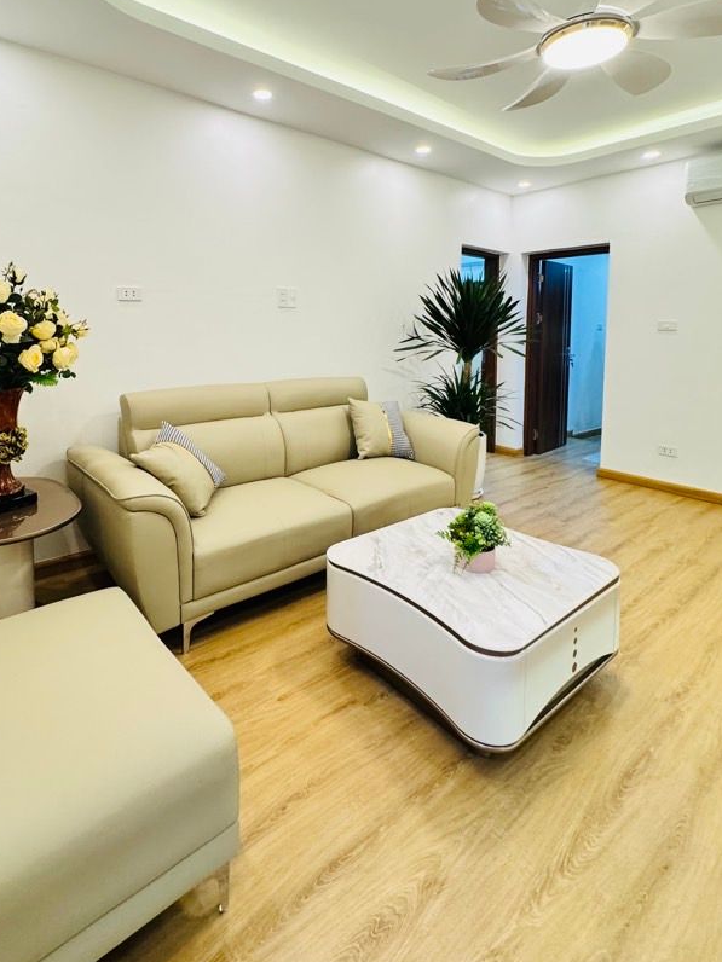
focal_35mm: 18
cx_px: 311
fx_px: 501
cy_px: 353
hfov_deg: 71.2
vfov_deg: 85.8
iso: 250
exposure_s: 1/100
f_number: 2.2
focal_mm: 2.22
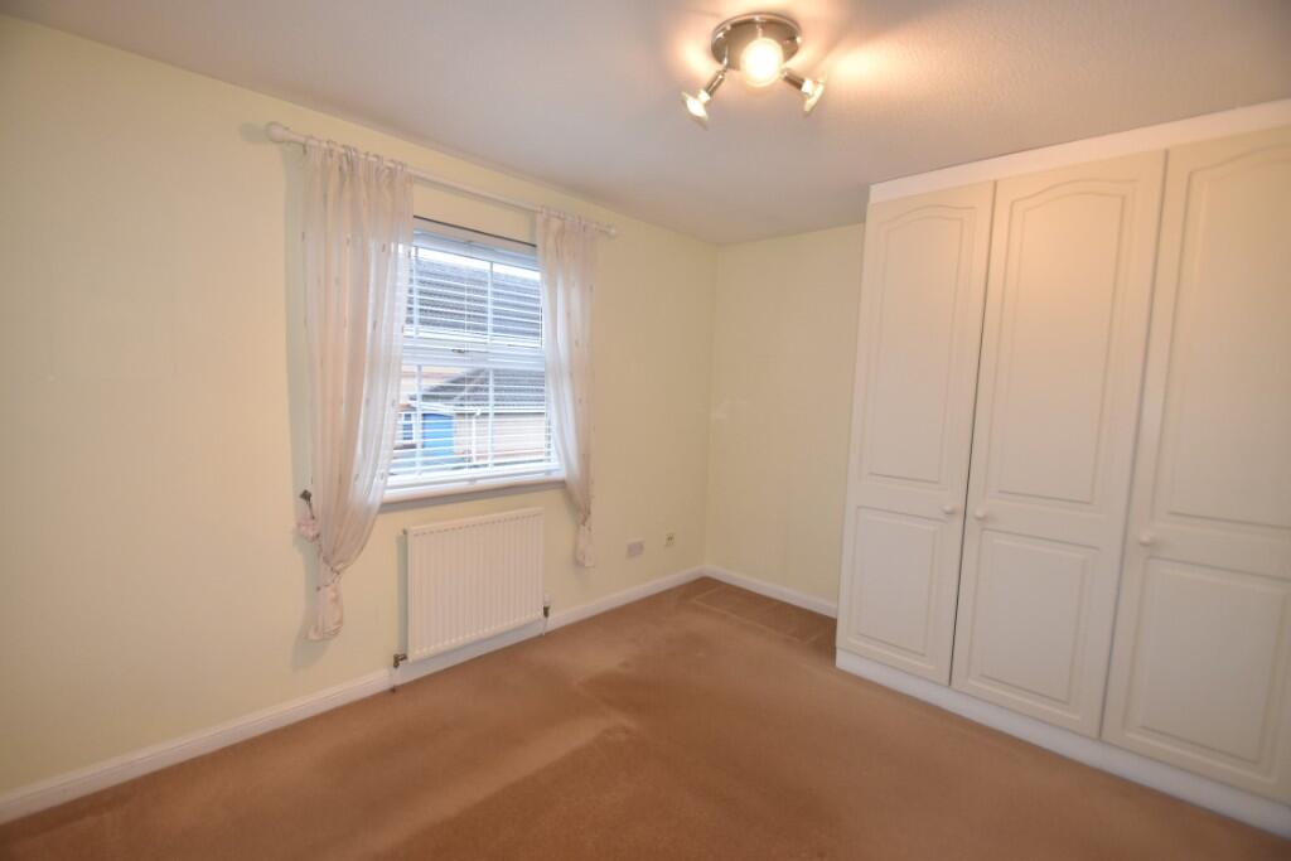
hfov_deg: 100.4
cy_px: 430
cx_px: 646
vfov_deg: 77.3
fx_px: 538
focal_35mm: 15
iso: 450
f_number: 4.5
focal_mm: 10
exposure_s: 1/60
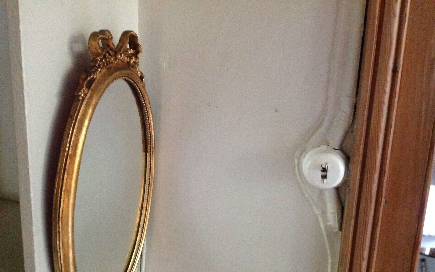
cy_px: 167
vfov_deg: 33.4
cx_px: 213
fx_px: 450
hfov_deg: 51.5
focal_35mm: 38
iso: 800
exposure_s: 1/15
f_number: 2.4
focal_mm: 4.28
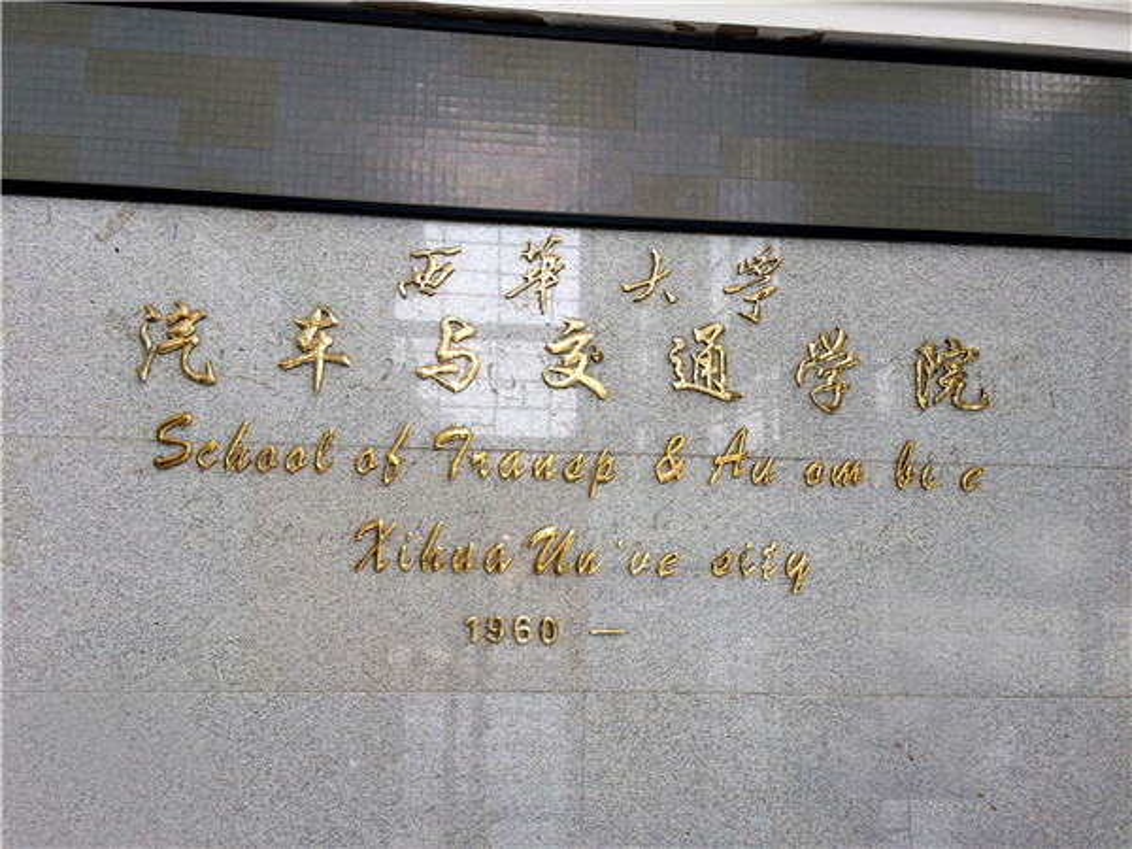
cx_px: 566
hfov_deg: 61.7
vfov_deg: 48.2
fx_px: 948
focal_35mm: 29
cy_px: 424
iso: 32
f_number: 2.2
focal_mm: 4.15
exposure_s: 1/112
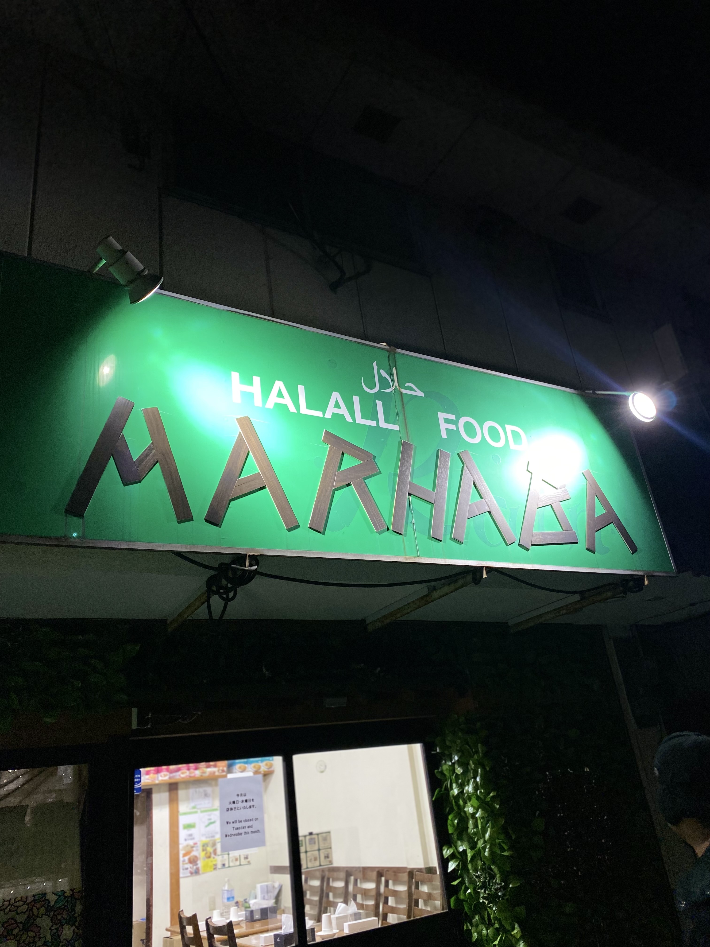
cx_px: 355
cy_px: 474
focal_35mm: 26
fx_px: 711
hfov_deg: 53.1
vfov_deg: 67.3
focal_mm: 4.25
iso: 125
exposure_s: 1/120
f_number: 1.8
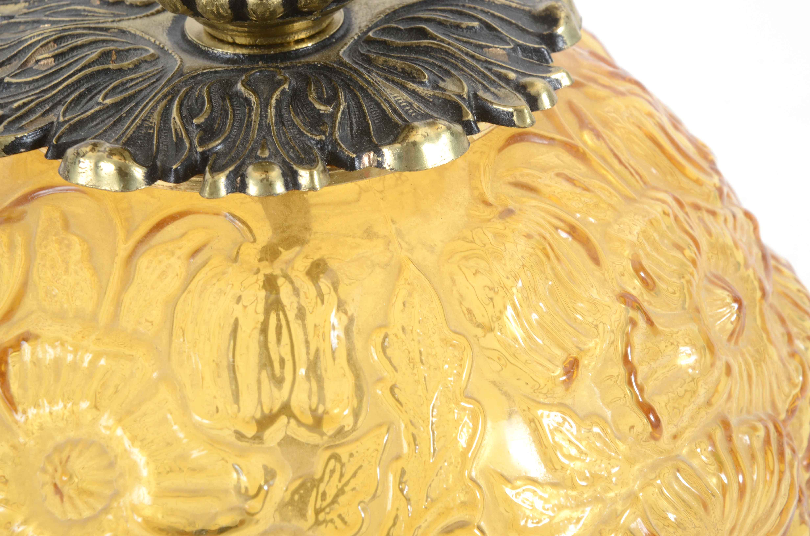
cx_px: 405
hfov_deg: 13.1
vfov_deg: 8.7
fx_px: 3536
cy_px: 268
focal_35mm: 158
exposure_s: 1/160
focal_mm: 105
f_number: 13
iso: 400
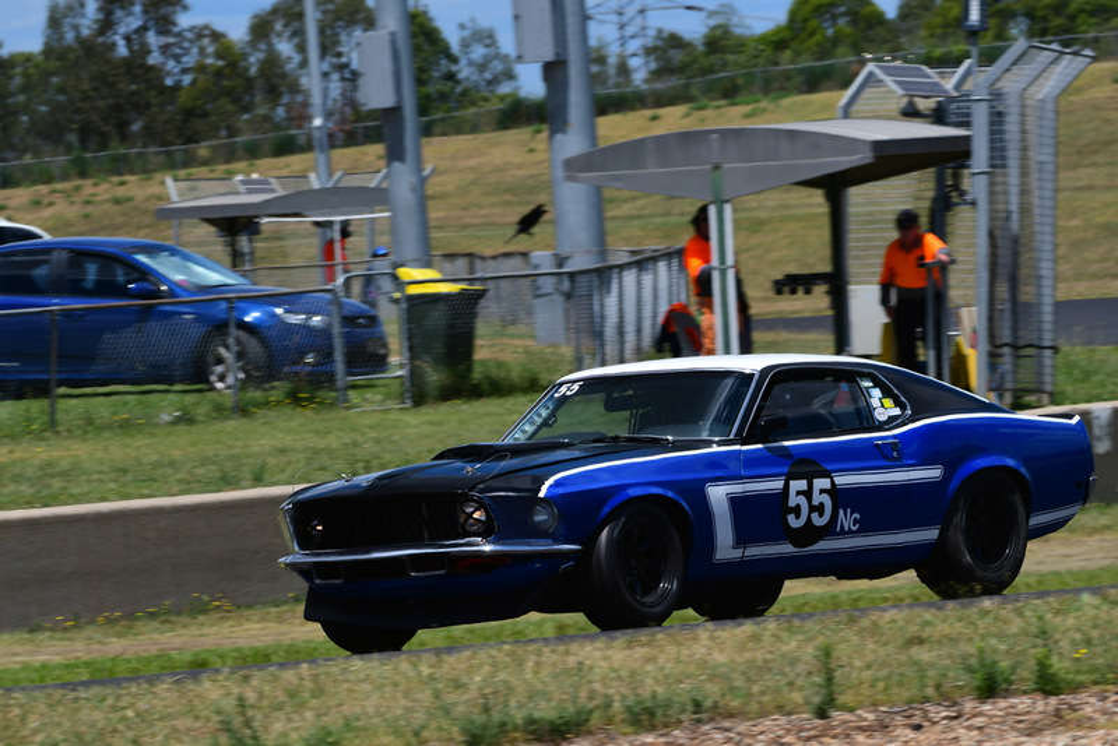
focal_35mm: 300
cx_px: 559
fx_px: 9320
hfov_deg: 6.9
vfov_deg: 4.6
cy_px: 373
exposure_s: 1/640
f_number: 10
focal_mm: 200
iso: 200
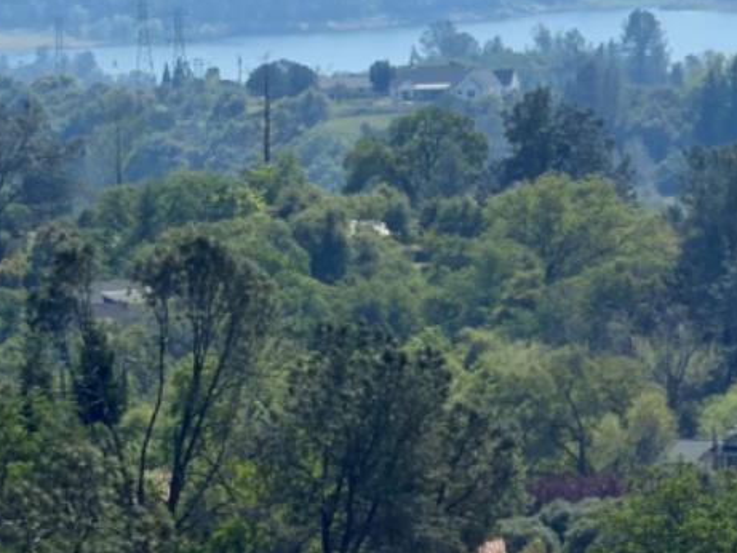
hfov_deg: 3.0
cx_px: 1124
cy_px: 73
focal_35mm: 651
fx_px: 13864
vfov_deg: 2.3
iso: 20
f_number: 2.8
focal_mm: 16.89
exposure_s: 1/1190
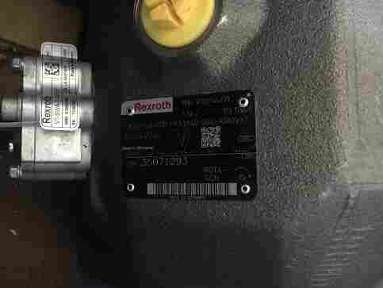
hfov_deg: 59.9
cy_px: 142
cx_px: 192
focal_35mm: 30
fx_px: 332
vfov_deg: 46.9
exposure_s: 1/17
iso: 500
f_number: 2.2
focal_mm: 4.15
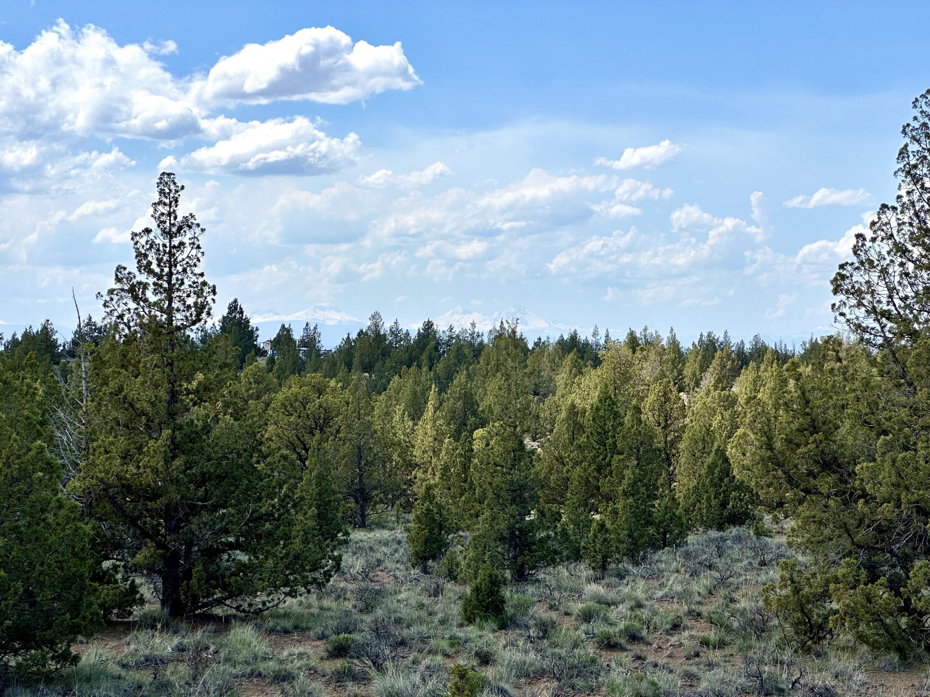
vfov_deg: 19.1
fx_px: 2069
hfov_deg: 25.3
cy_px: 348
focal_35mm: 77
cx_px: 465
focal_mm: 9
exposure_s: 1/1449
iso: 32
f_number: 2.8
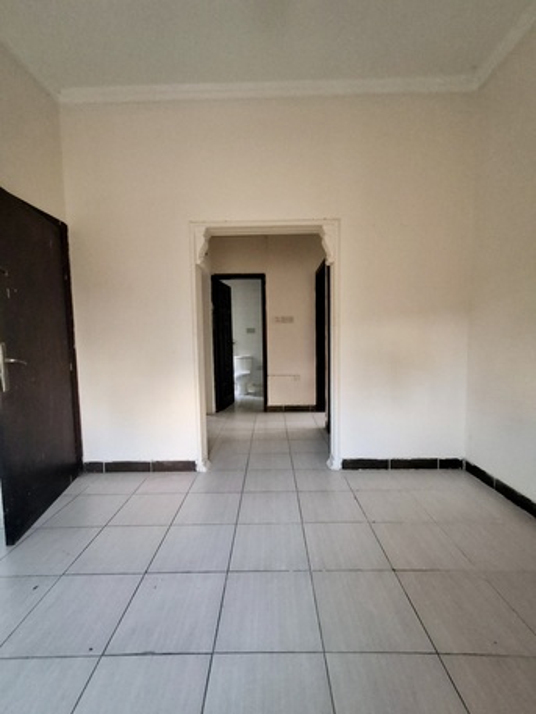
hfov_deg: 78.1
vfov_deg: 94.5
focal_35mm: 16
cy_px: 357
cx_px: 268
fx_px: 330
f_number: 2.2
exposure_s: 1/25
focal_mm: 1.64
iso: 320
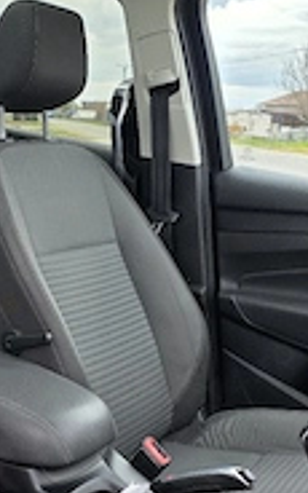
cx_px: 54
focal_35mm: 53
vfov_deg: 38.2
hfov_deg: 24.0
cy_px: 228
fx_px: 712
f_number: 1.7
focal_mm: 6.3
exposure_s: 1/182
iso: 40
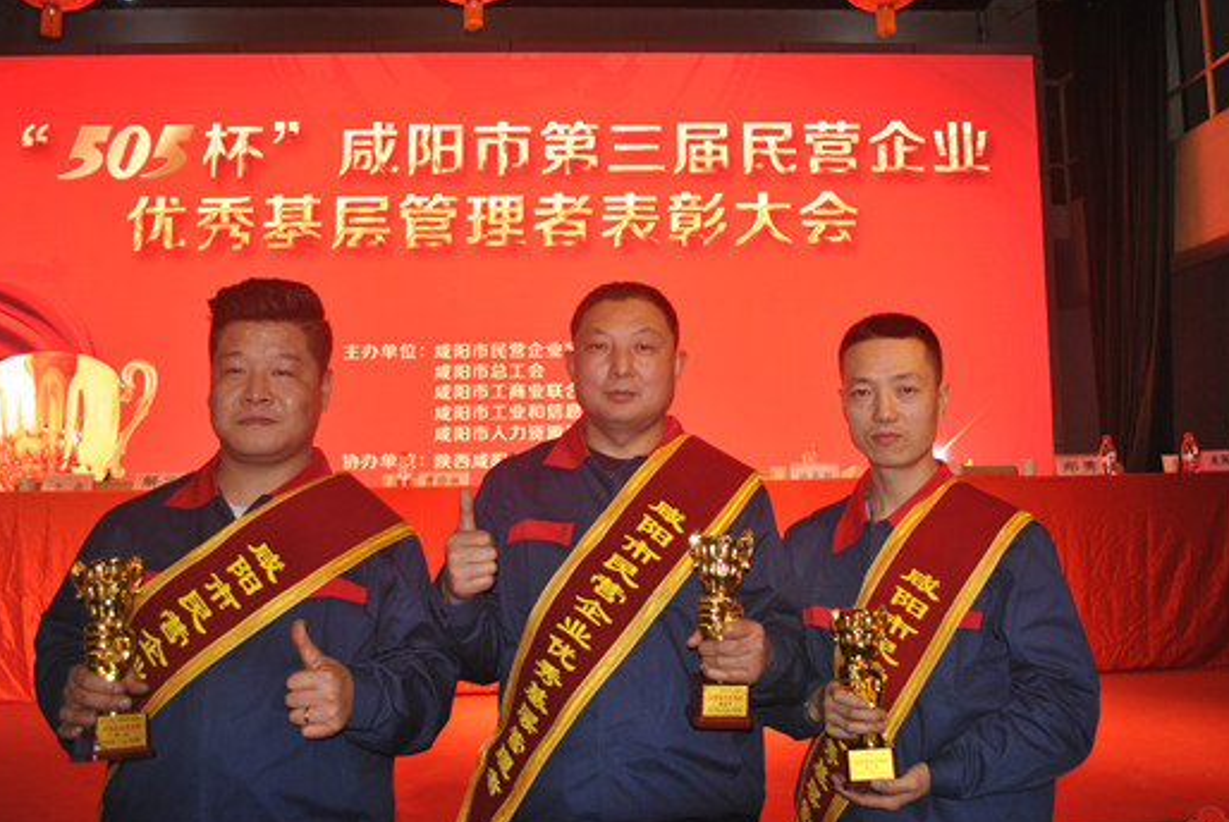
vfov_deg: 37.9
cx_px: 658
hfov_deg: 54.3
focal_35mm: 35
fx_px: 1196
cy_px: 357
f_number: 3.8
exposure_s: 1/60
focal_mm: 20
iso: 200
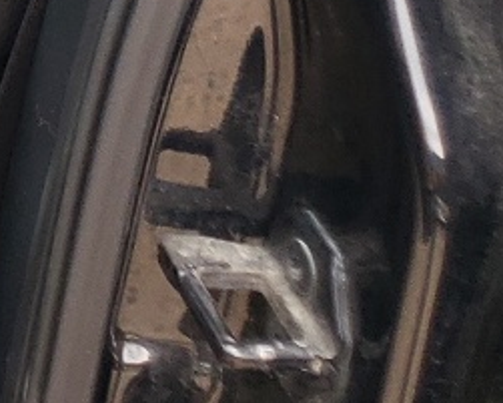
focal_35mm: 162
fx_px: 2413
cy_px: -624
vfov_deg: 8.6
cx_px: -768
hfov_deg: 10.1
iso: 53
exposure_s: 1/60.2
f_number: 1.5
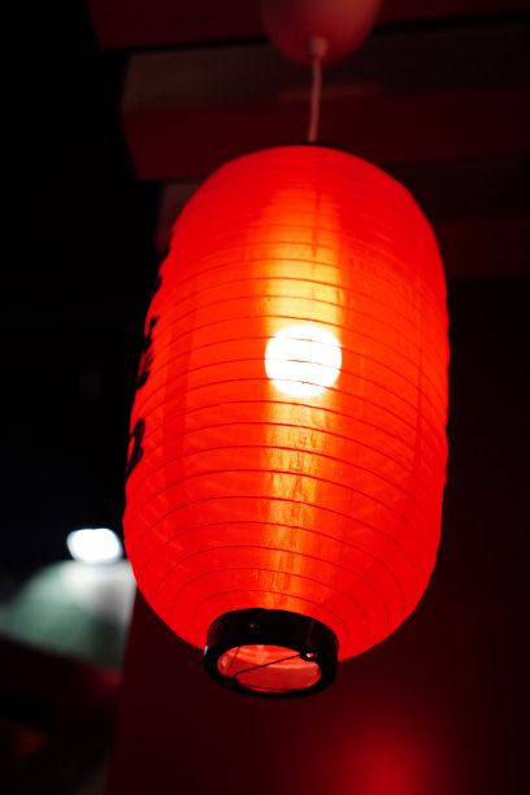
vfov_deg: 33.4
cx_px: 265
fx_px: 1325
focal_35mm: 60
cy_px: 398
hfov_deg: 22.6
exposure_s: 1/200
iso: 100
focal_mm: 40
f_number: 2.5
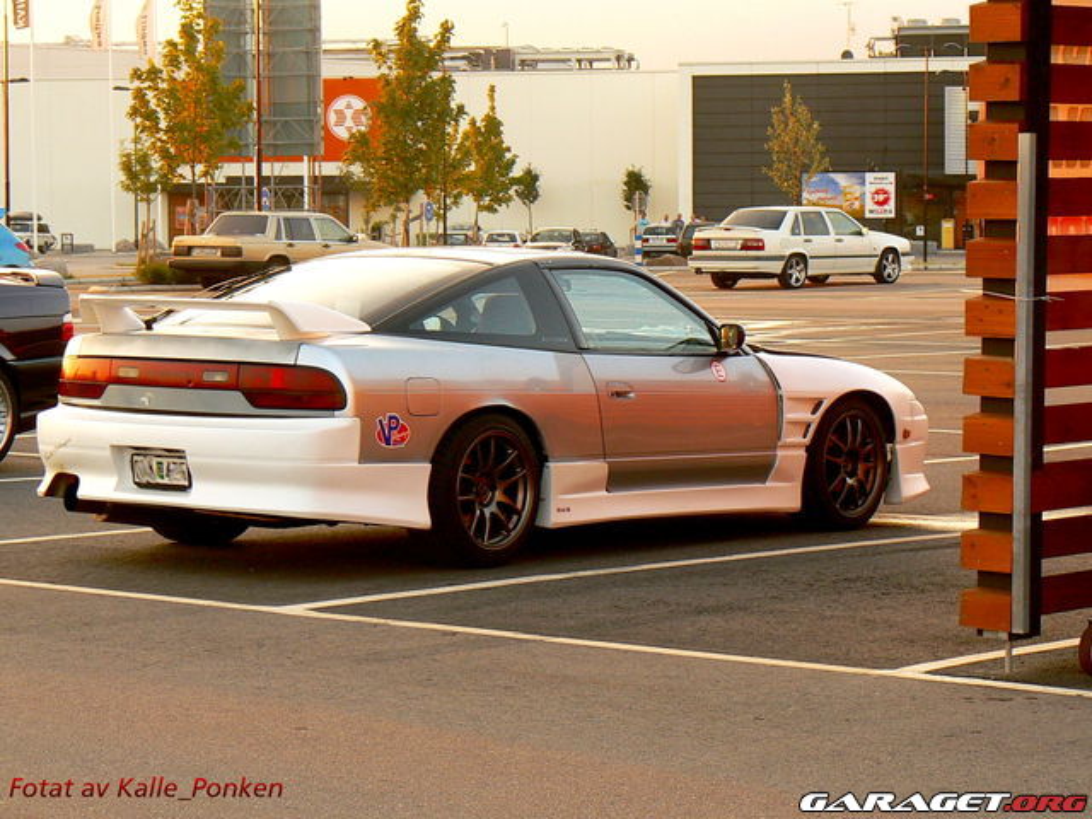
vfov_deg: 12.6
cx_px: 546
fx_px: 3722
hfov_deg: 16.7
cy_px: 410
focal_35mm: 118
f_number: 4
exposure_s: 1/60
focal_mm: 16.2
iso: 80
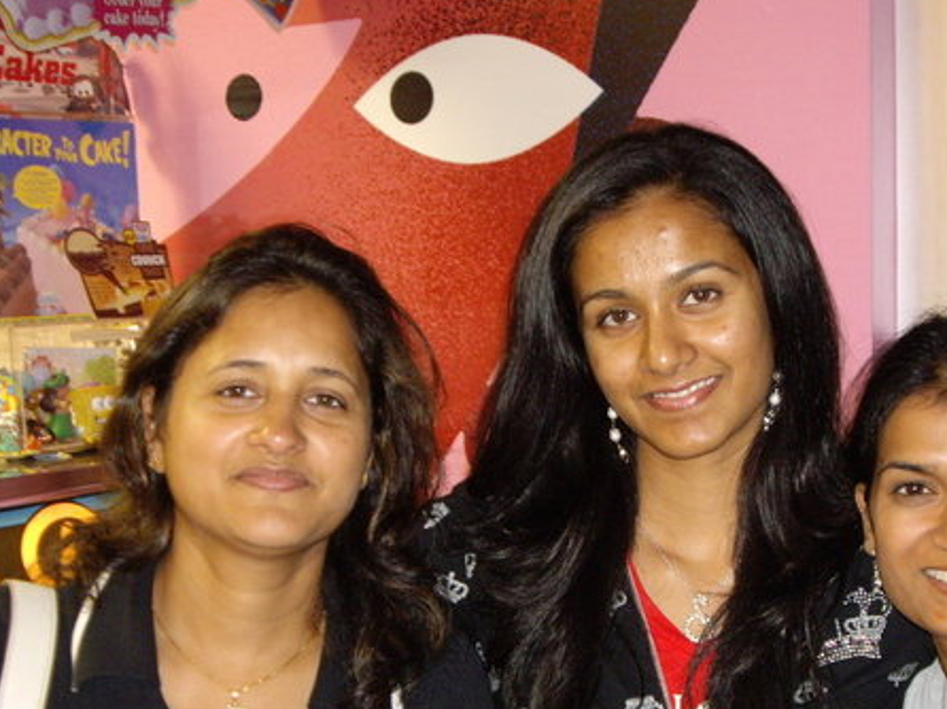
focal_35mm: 79
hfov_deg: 24.7
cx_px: 565
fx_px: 2160
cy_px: 478
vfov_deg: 18.6
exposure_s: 1/25
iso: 200
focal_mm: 9
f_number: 3.3
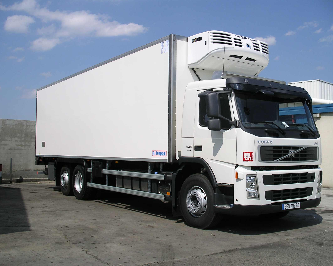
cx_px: 179
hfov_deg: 46.8
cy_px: 134
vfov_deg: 38.2
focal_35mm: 39
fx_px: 384
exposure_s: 1/4001
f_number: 2.8
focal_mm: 7.8
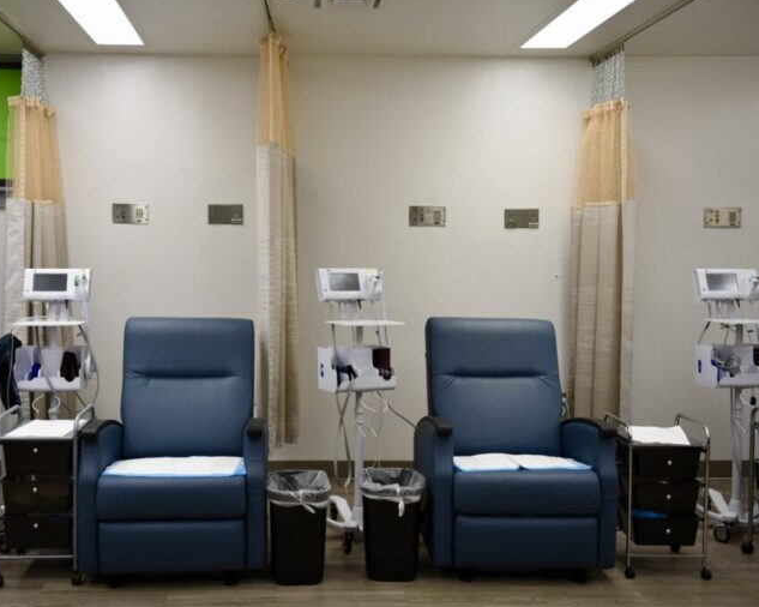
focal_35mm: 41
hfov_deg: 44.6
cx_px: 308
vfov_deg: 36.5
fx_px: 921
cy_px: 302
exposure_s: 1/400
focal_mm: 36
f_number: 2.8
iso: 800
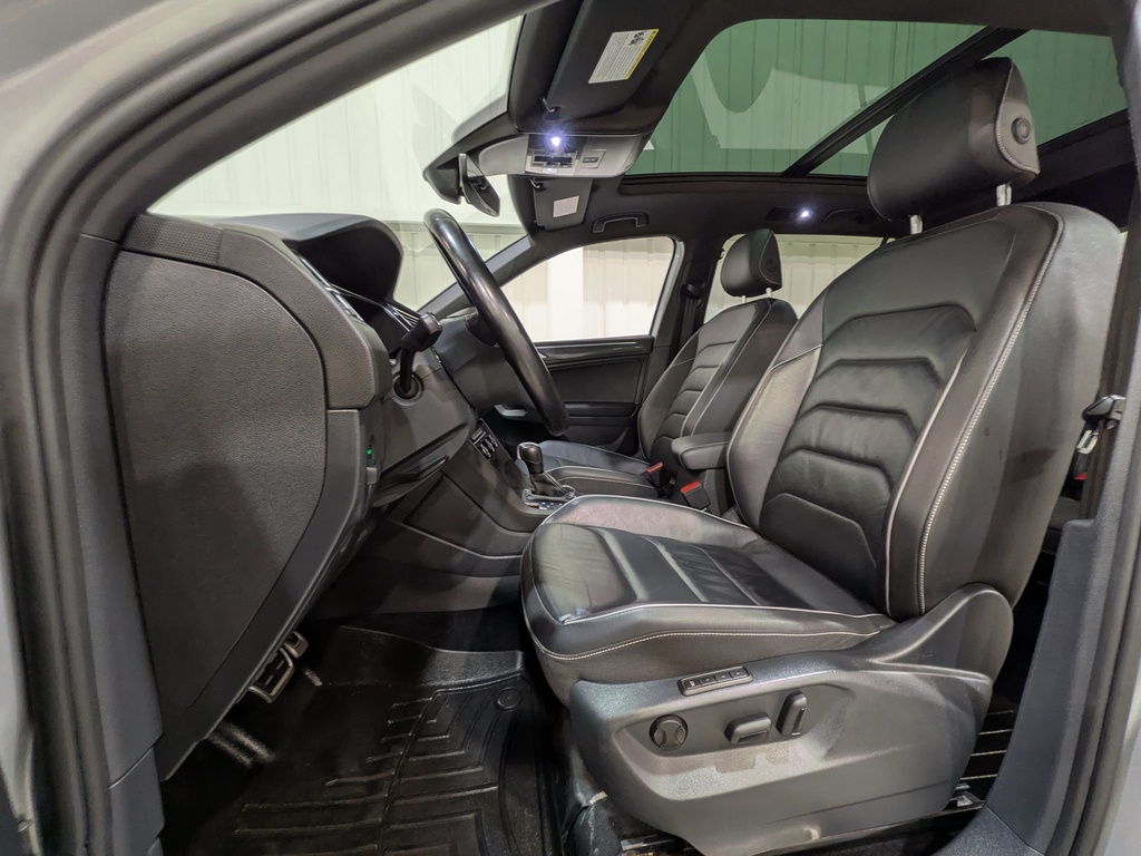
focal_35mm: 14
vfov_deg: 85.7
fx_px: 461
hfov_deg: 102.1
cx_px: 570
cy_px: 428
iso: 62
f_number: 2.2
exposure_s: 1/24
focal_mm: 1.83
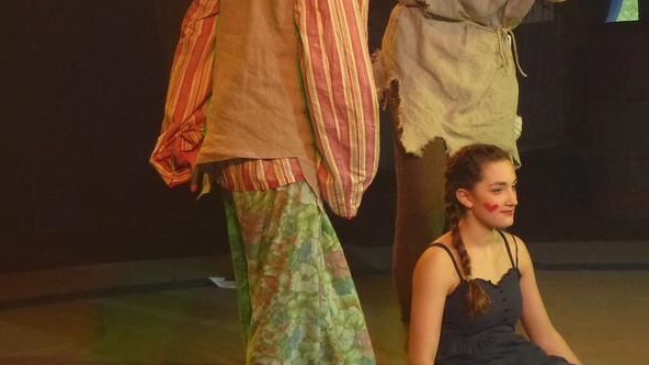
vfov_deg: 9.5
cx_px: 446
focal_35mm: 127
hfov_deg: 16.8
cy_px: 94
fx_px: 2186
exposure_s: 1/250
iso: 400
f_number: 2.8
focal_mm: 12.5
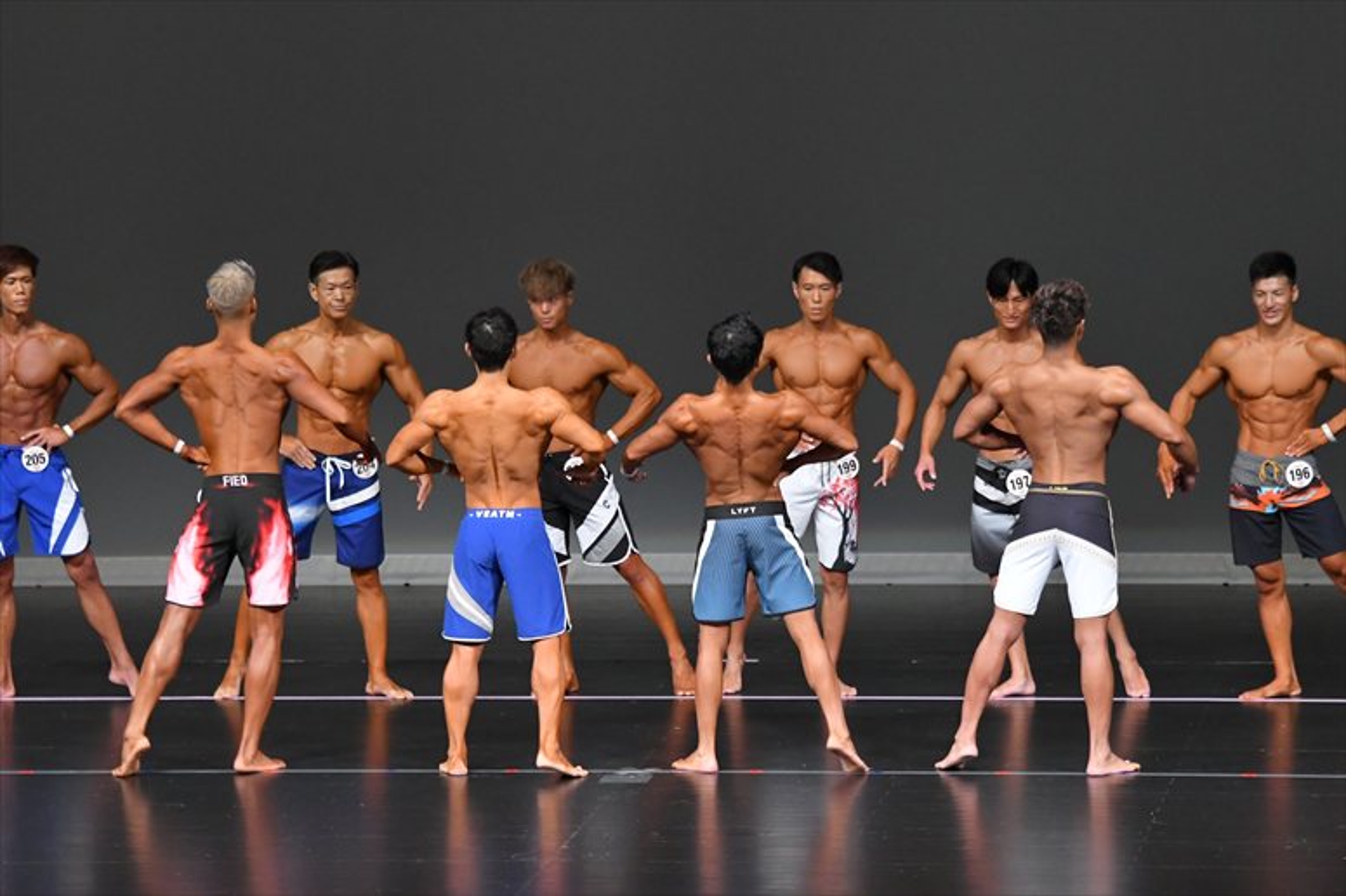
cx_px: 673
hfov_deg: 10.2
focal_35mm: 202
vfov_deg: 6.8
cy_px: 448
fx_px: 7549
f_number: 5.6
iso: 4000
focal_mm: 135
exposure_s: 1/400
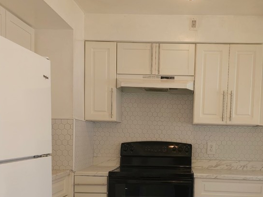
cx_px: 170
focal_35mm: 43
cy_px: 154
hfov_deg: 43.4
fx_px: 327
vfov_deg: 32.8
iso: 50
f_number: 1.7
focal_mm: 6.3
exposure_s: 1/60
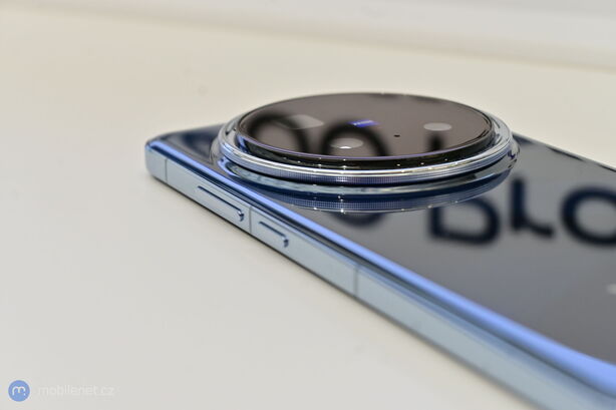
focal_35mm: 75
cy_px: 205
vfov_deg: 18.2
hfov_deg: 27.0
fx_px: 1283
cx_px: 308
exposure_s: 1/100
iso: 320
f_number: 6.3
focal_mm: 50
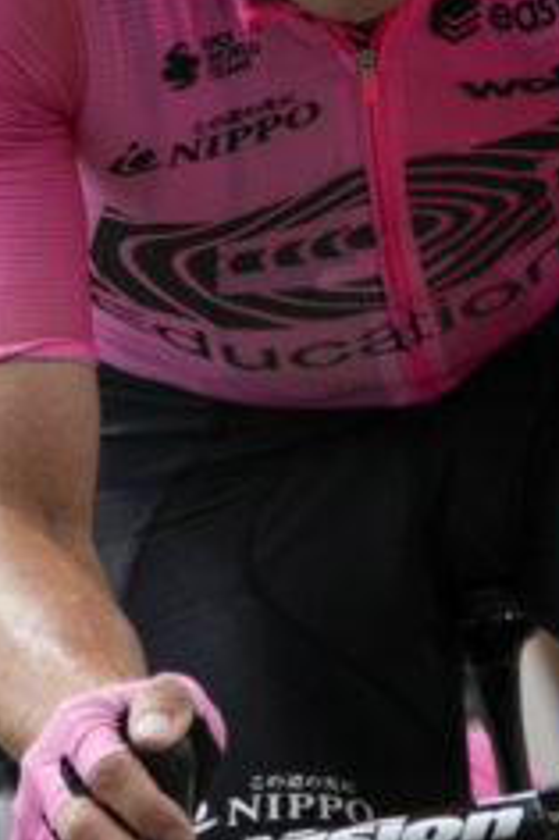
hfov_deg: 0.8
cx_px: -342
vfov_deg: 1.2
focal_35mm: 1693
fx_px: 39488
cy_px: 210
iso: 640
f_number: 5.6
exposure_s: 1/2500
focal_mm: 400
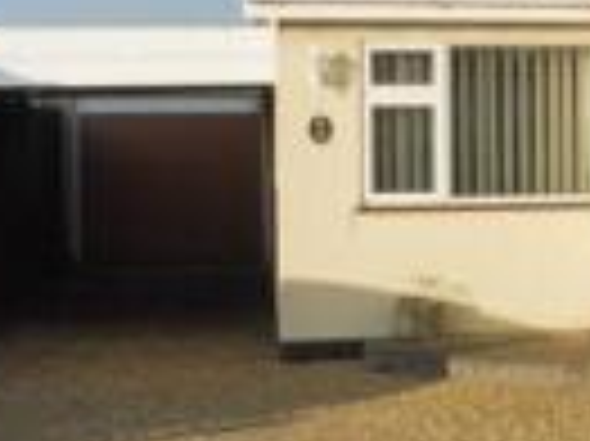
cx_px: 741
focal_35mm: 107
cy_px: 164
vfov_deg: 13.8
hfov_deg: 17.4
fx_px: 1822
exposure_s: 1/500
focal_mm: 4.3
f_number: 4
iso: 100
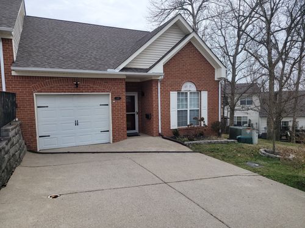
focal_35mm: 26
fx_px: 229
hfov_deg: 67.3
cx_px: 152
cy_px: 114
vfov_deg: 53.1
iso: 40
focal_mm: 5.4
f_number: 1.8
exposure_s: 1/809
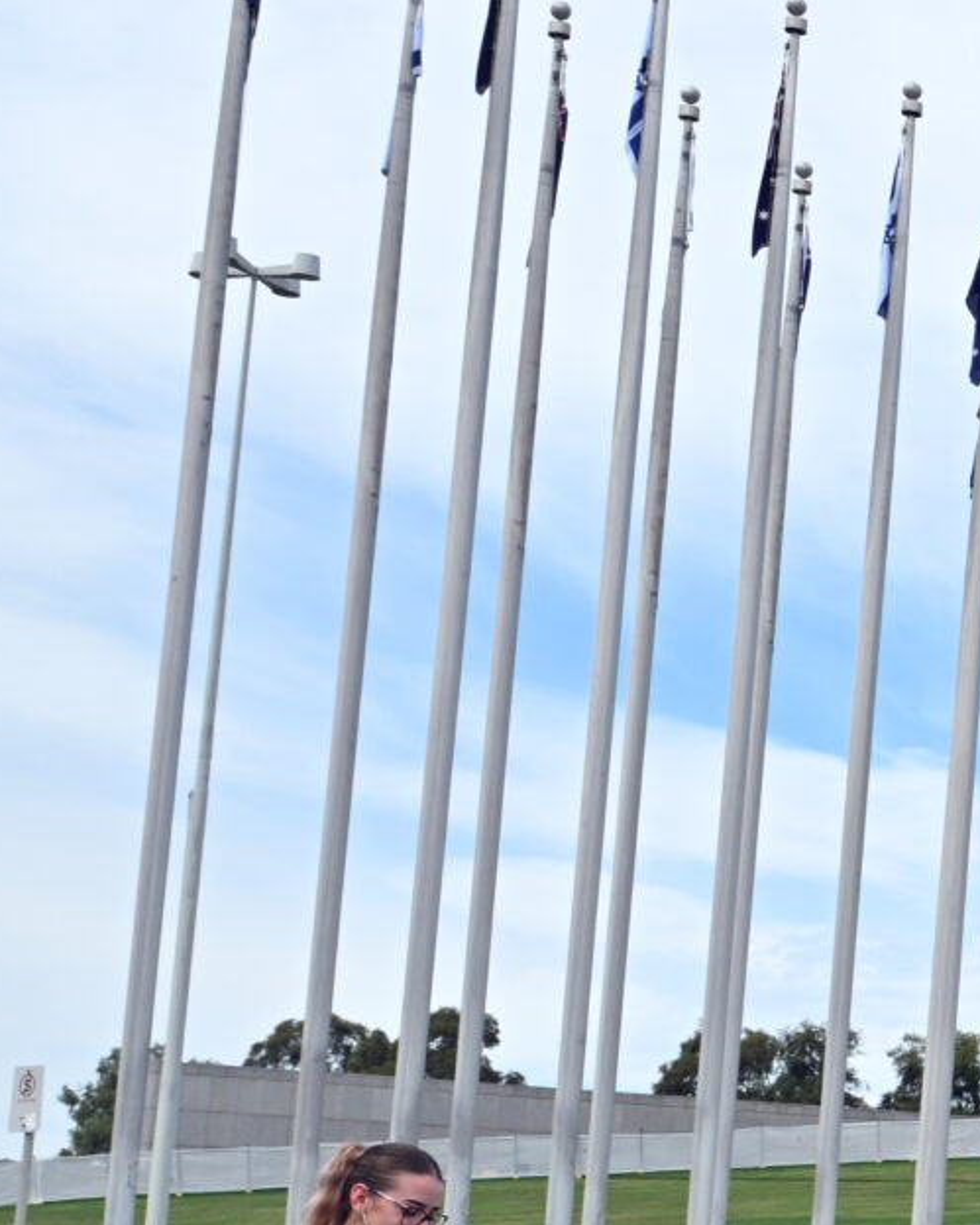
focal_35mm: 104
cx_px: 2343
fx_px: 3771
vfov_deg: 18.3
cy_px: 937
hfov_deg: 12.0
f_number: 9
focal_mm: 27
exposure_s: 1/320
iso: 200
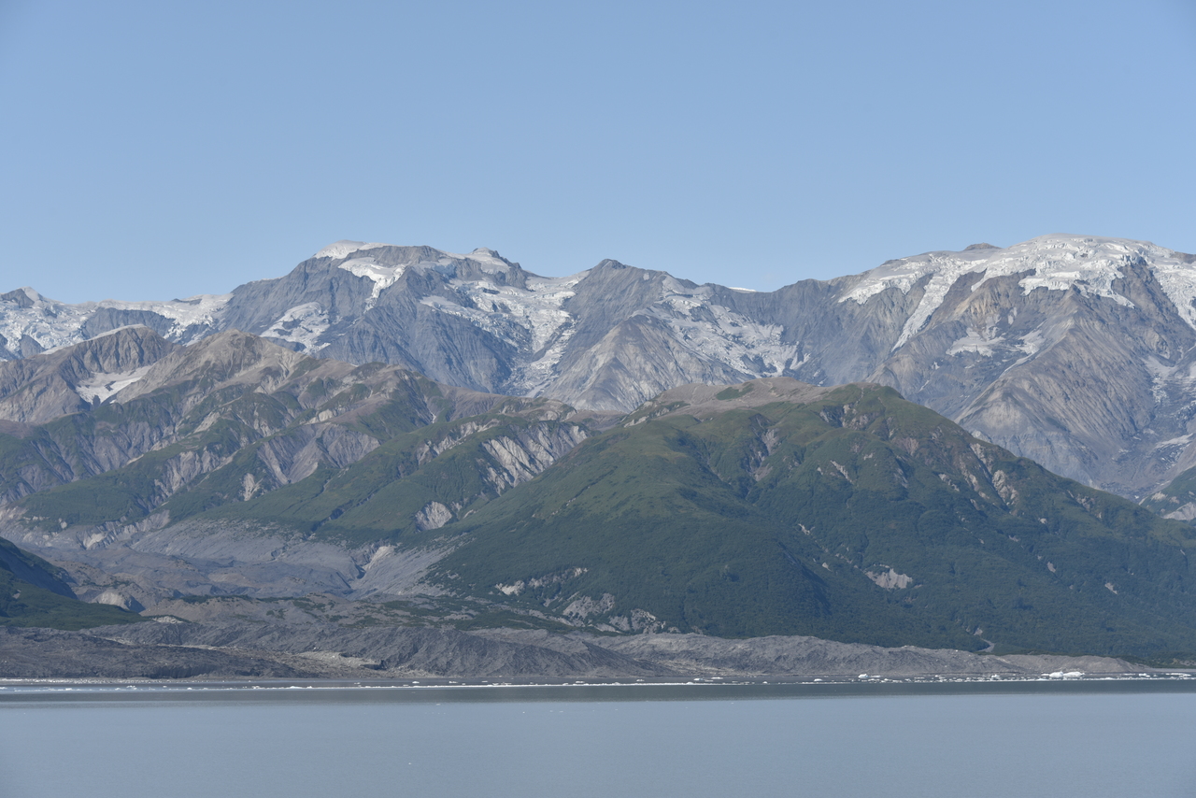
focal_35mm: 92
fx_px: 3057
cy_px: 399
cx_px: 598
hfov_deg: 22.1
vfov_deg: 14.9
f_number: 9
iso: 100
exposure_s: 1/320
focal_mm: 92
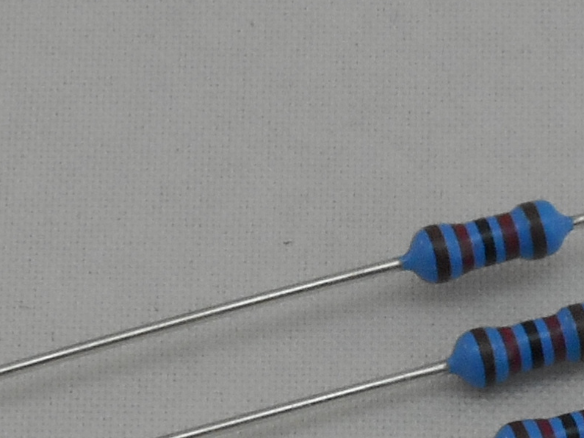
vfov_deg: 2.2
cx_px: 577
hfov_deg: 3.0
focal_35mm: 661
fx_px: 11150
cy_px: 664
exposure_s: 1/60
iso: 140
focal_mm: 18.2
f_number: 5.8
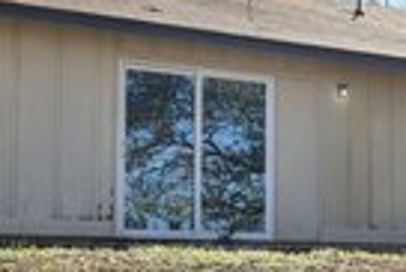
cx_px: 573
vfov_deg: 16.8
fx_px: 903
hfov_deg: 21.9
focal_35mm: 80
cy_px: 22
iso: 400
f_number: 8
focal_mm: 17
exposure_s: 1/320
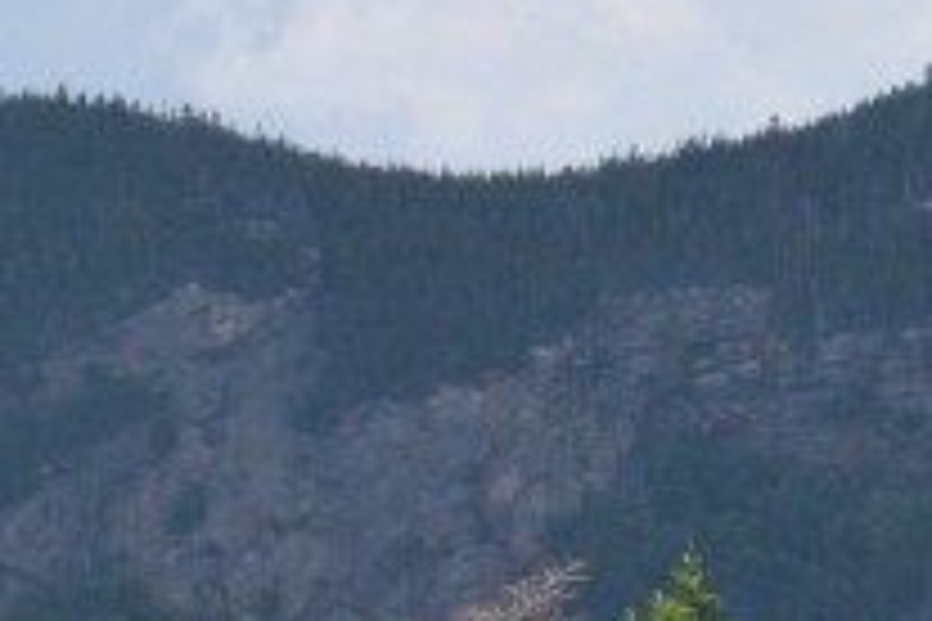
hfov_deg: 4.7
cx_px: 1711
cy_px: 279
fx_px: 11147
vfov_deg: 3.2
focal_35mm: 431
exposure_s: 1/1000
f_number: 16
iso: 1600
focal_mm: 55
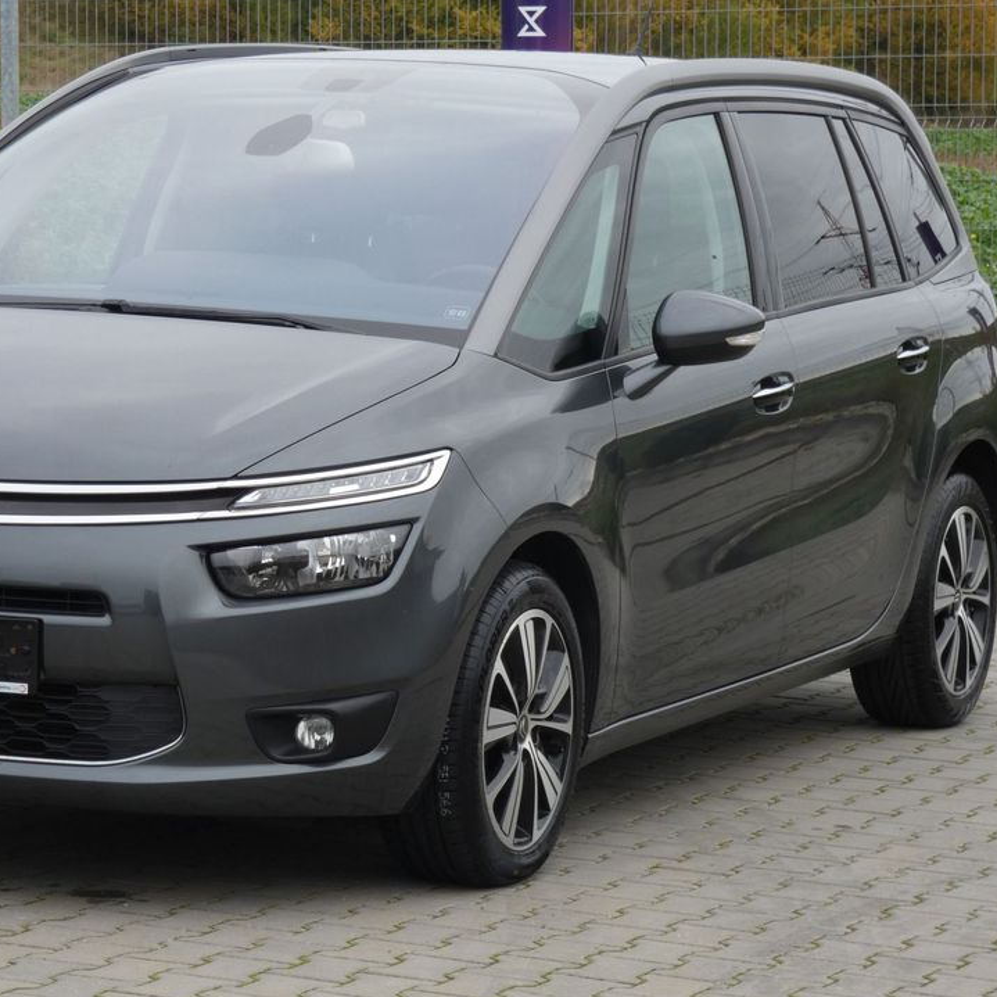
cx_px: 323
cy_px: 499
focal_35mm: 141
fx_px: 4595
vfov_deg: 12.4
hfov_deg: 12.4
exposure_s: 1/100
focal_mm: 20.1
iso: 80
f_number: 5.6
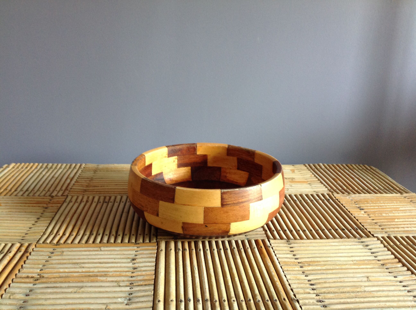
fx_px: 420
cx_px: 208
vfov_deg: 40.6
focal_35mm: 35
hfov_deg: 52.7
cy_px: 155
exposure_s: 1/15
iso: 125
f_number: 2.4
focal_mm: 4.28
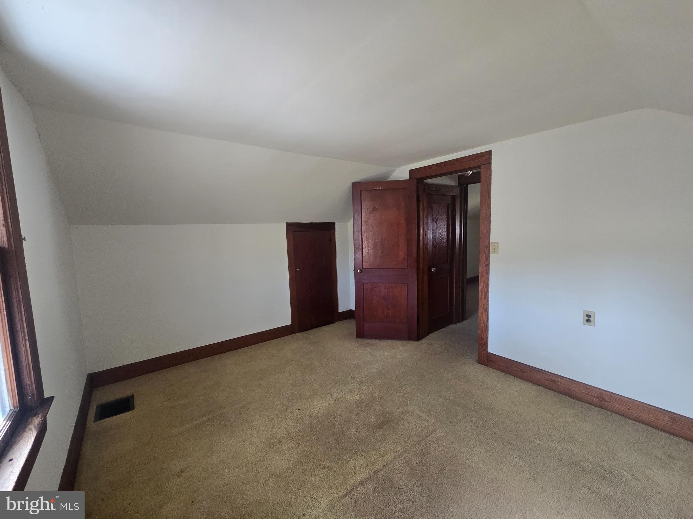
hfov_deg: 106.2
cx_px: 346
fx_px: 260
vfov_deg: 89.9
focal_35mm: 13
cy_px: 260
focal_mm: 2.2
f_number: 2.2
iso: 200
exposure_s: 1/60
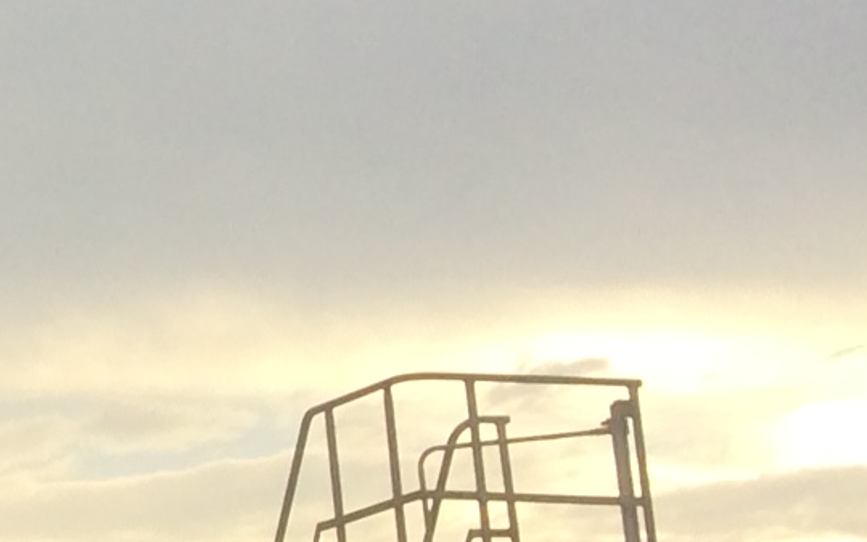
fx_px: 4395
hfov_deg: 9.3
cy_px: -153
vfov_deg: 7.0
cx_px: -1615
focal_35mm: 186
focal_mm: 4.15
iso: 32
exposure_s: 1/586
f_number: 2.2
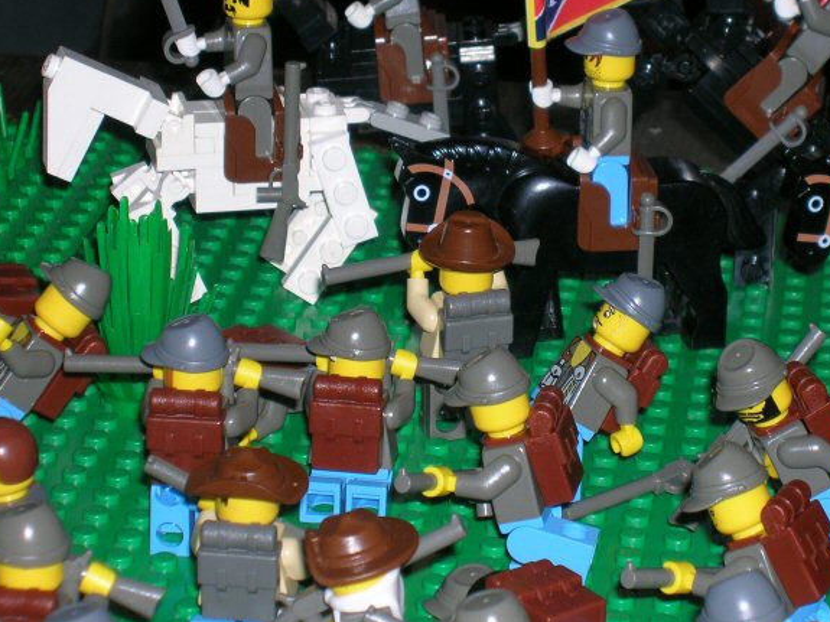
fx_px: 3308
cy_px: 204
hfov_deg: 14.3
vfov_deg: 10.7
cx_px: 533
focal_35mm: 138
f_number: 4.9
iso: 50
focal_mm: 17.1
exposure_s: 1/60.1
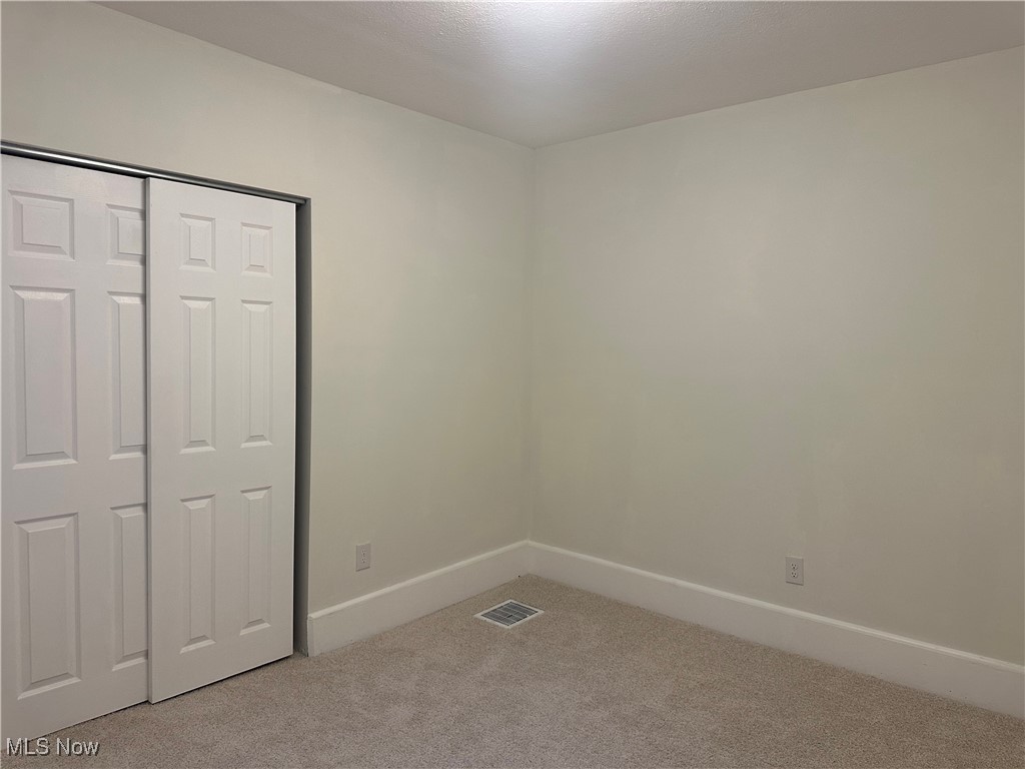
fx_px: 711
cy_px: 384
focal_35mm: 24
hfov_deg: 71.6
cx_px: 512
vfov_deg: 56.8
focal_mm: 6.86
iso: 160
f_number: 1.78
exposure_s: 1/60
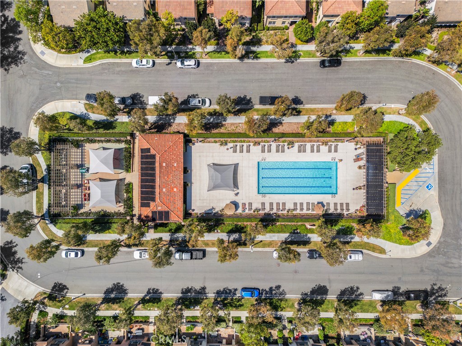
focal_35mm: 24
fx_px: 320
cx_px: 231
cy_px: 173
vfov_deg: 56.8
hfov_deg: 71.6
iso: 100
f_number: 1.7
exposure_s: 1/2500
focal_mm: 6.72
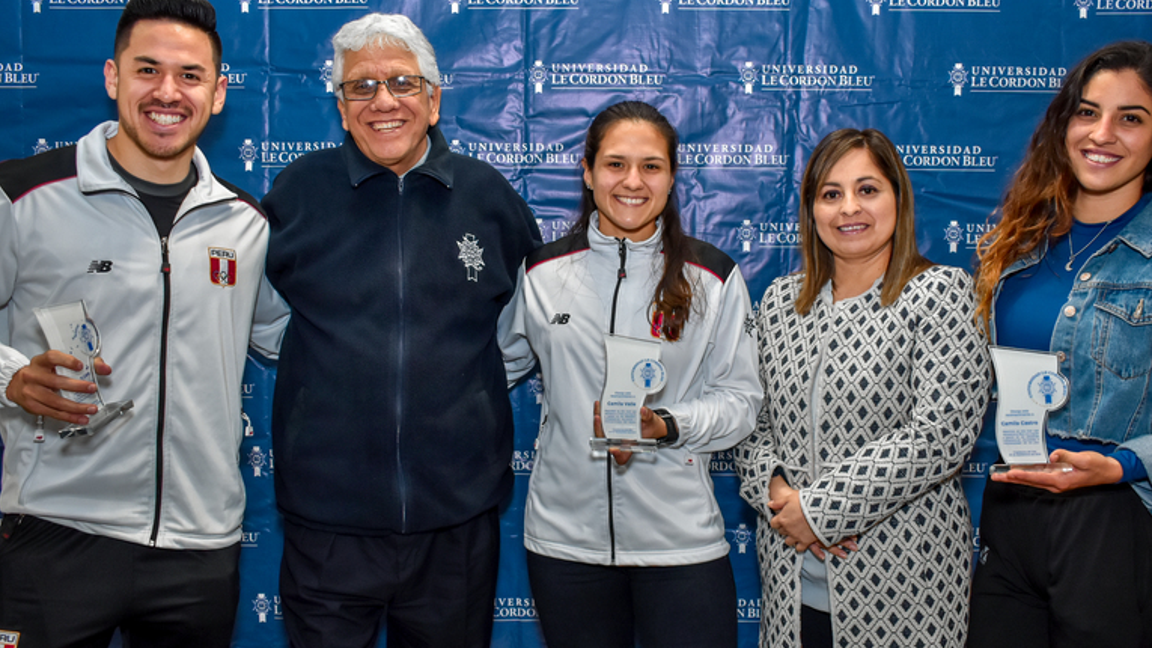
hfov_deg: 54.0
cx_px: 601
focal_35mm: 37
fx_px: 1130
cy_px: 320
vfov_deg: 32.0
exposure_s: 1/80
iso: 400
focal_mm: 18
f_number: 3.5
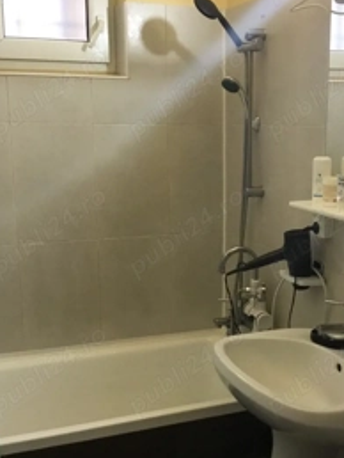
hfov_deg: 30.1
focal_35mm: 48
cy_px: 254
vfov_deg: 39.6
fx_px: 635
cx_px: 222
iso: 100
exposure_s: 1/33
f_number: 2.4
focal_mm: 3.3
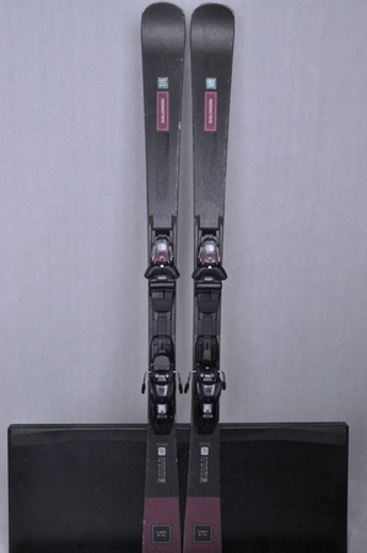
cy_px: 276
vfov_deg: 49.6
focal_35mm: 39
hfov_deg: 34.1
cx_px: 184
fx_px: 598
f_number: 9.5
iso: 3200
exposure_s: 1/125
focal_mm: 26
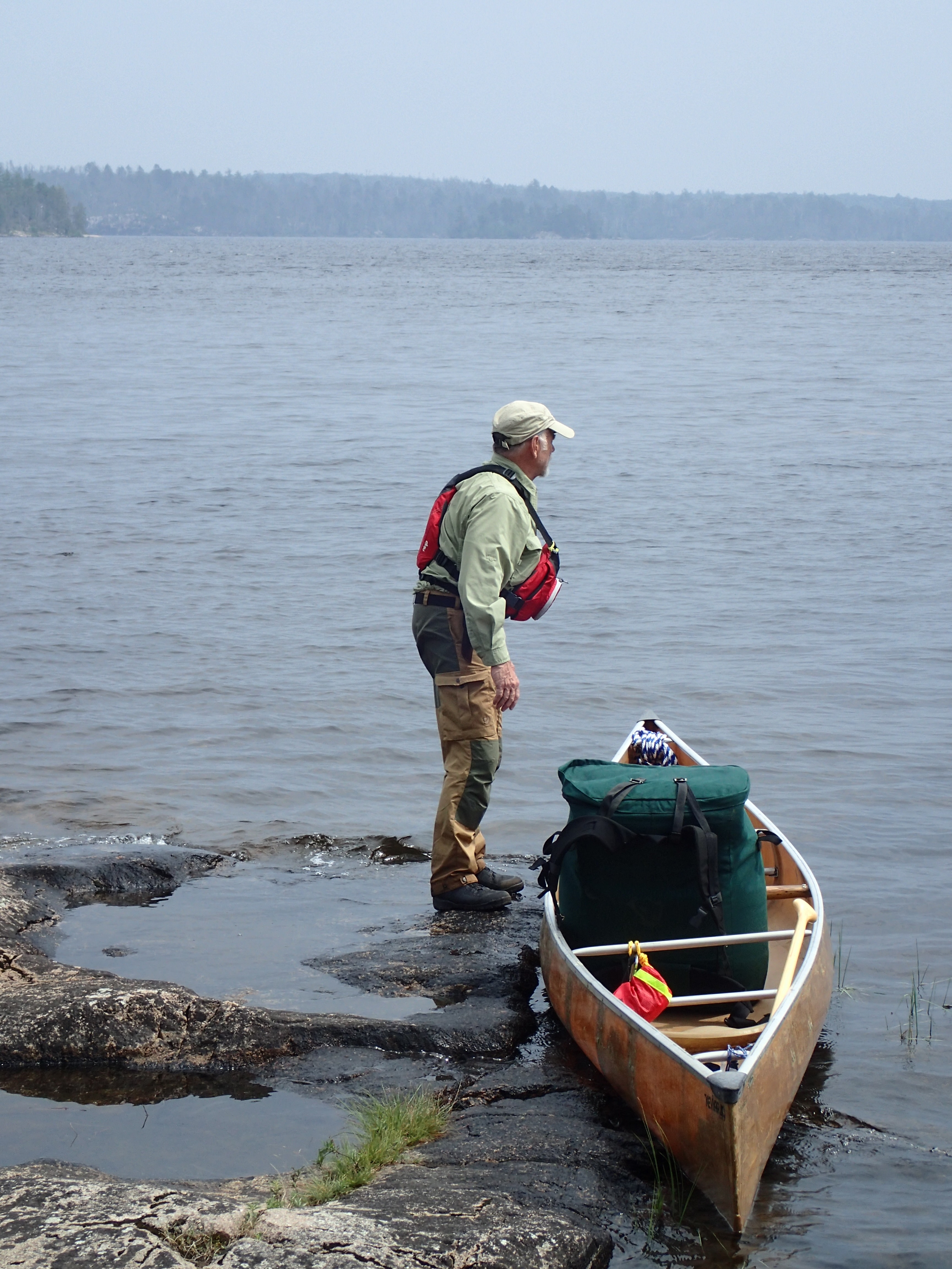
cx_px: 476
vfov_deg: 21.5
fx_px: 3337
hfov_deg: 16.2
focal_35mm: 91
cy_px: 634
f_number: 6.3
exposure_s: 1/320
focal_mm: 16.48
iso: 100
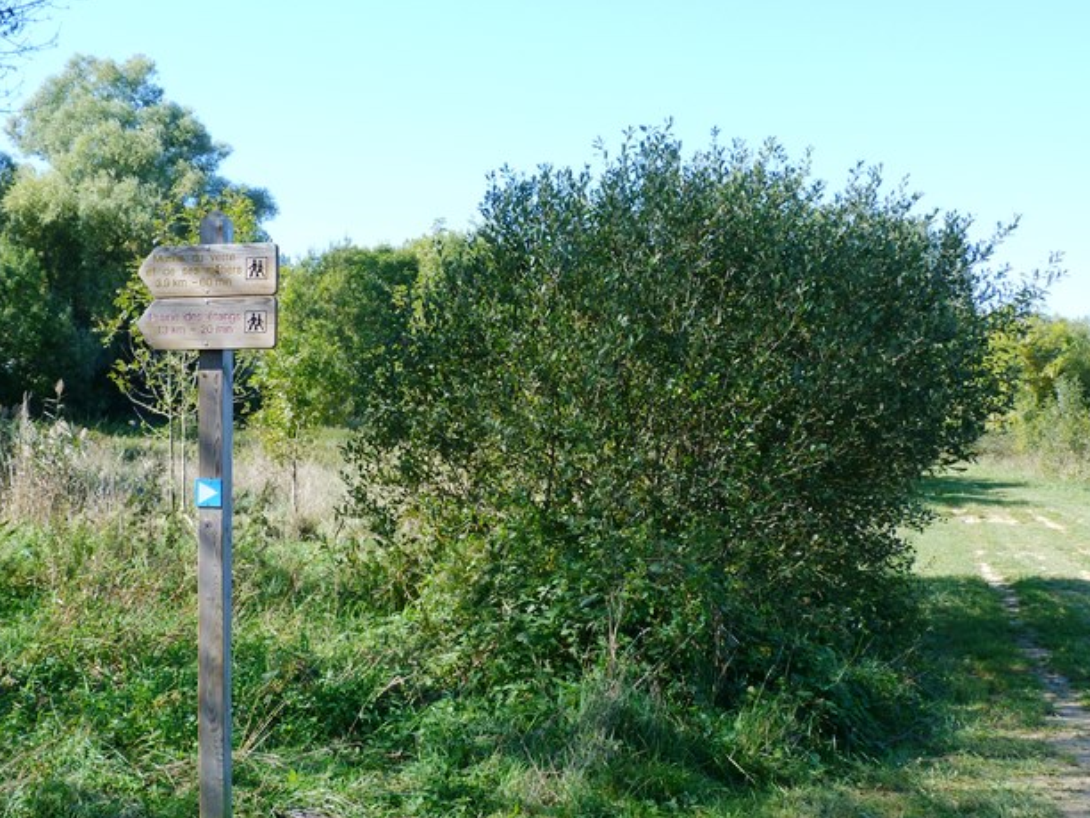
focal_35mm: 51
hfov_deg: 37.4
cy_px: 442
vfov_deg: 28.5
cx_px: 468
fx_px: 1606
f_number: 4
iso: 80
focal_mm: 7.1
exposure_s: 1/160
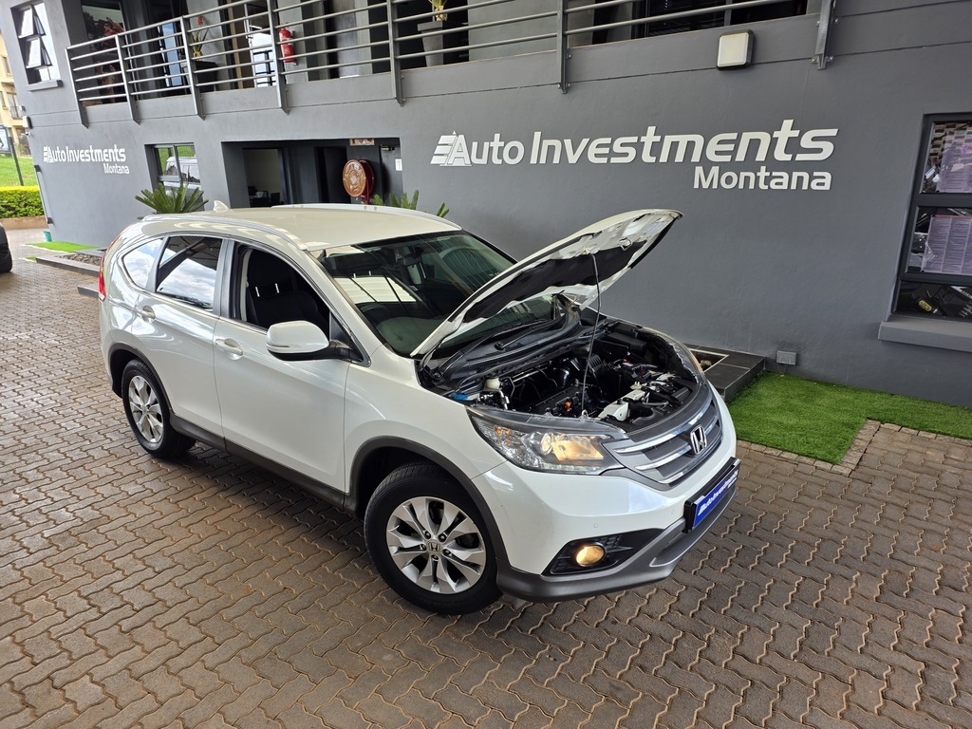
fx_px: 646
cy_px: 364
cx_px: 486
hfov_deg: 73.9
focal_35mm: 23
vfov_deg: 58.9
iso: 25
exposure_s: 1/100
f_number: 1.7
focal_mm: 6.25
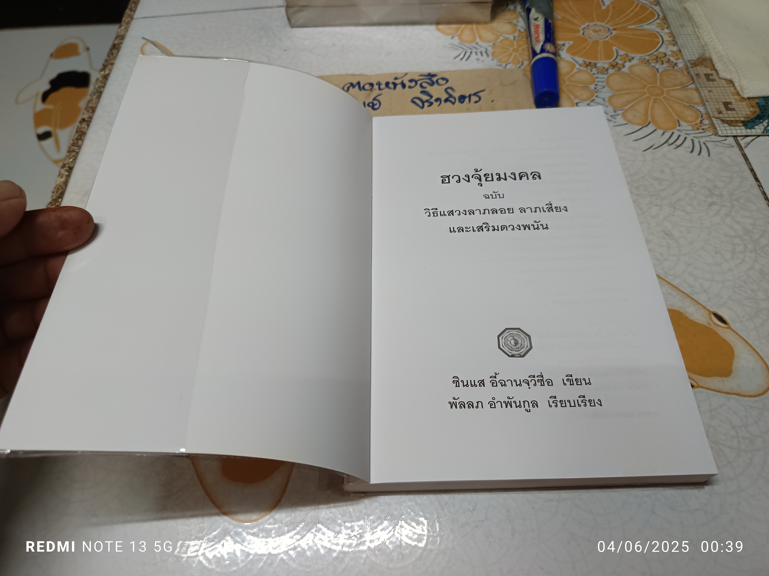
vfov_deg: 56.8
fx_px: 533
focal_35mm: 24
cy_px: 288
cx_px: 384
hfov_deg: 71.6
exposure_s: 1/50
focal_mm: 5.31
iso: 894
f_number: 1.7
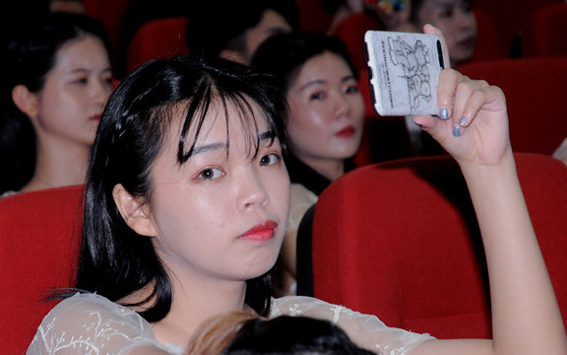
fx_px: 3304
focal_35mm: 214
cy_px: 217
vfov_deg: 6.1
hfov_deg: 9.8
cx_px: 222
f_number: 6.3
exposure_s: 1/60
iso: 800
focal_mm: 85
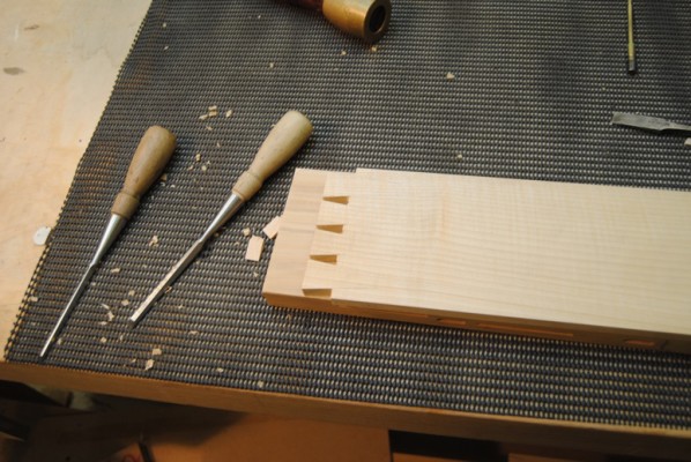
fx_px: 634
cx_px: 346
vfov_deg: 40.1
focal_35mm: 33
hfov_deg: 57.2
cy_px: 231
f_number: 3.5
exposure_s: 1/30
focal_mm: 22
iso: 200
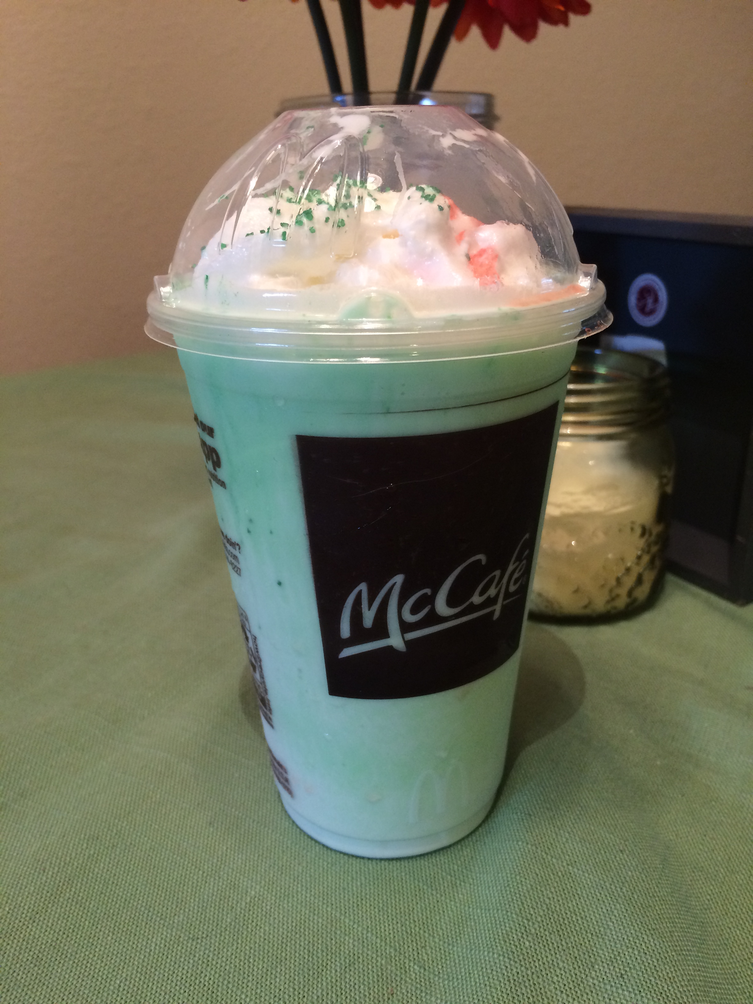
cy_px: 502
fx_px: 841
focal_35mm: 29
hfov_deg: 48.2
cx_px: 376
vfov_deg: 61.7
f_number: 2.2
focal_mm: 4.15
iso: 125
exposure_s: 1/30
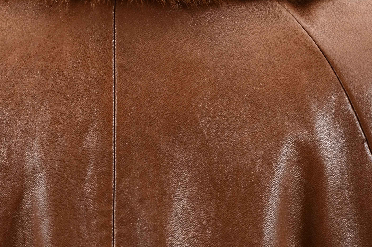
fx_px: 2545
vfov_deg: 5.5
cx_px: 103
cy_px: 60
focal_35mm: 247
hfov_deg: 8.4
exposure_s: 1/80
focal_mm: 105
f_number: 8
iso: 160
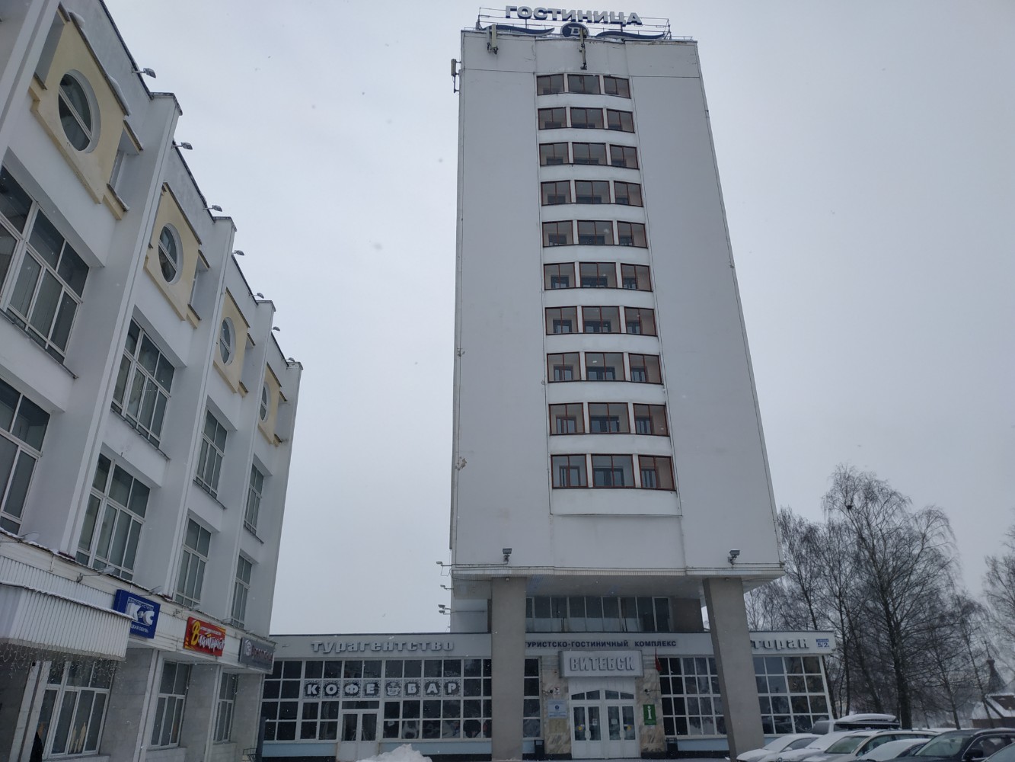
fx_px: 704
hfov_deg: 71.6
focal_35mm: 24
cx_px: 508
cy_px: 381
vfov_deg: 56.8
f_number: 1.9
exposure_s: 1/1250
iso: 100
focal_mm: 3.94
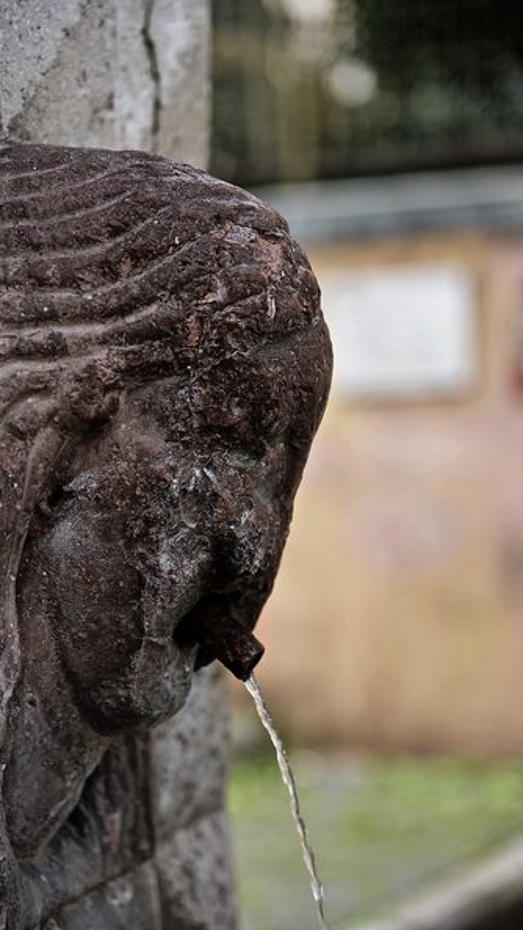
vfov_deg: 16.9
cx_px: 236
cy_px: 462
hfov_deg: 9.5
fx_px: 3132
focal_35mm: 127
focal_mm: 120
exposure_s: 1/250
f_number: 4
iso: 200
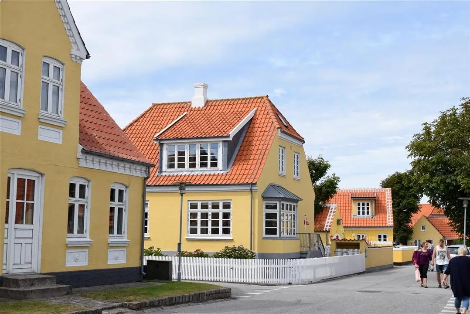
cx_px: 235
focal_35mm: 51
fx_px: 666
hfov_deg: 38.9
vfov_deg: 26.5
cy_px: 157
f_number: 10
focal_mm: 34
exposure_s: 1/400
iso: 200
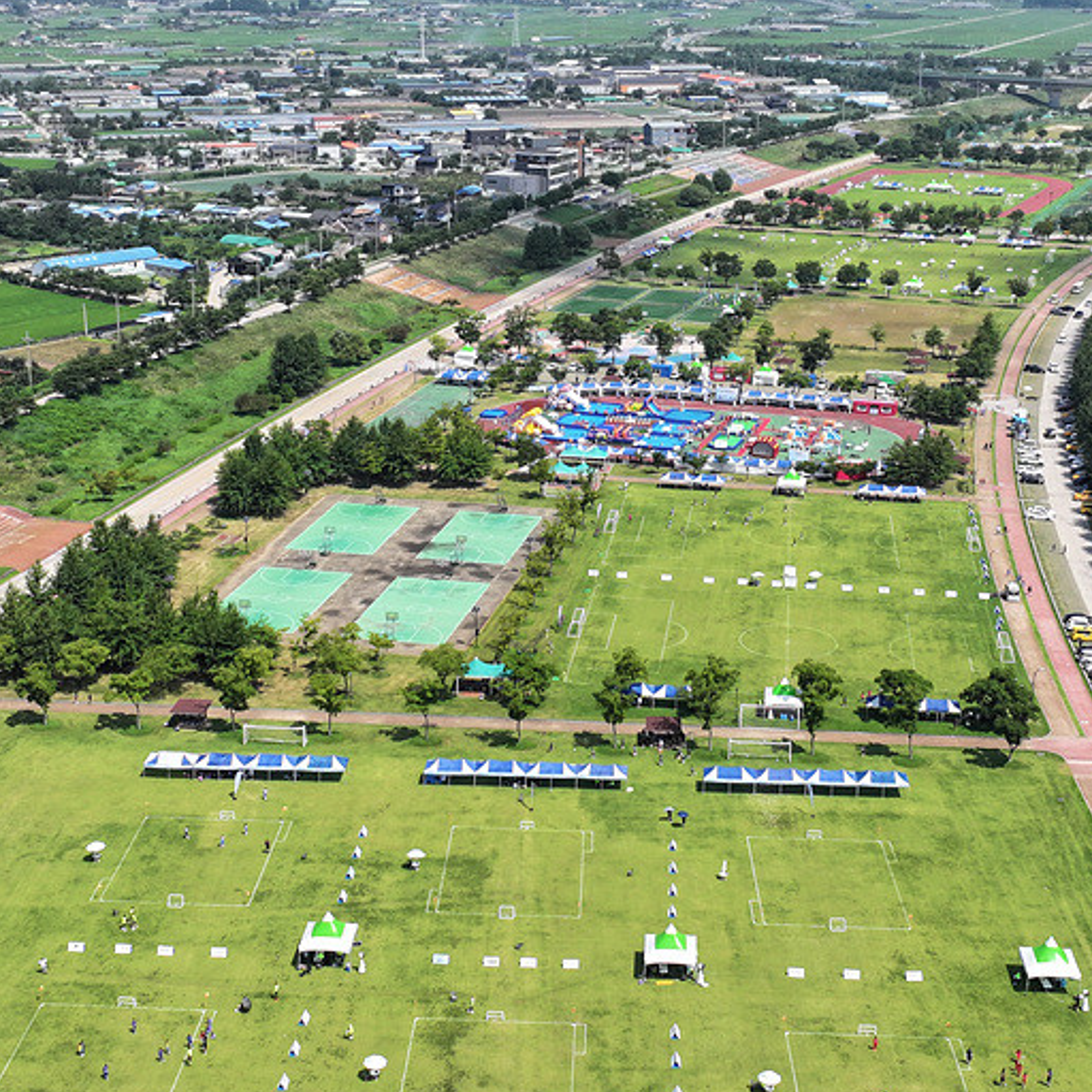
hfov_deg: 32.2
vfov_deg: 32.1
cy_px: 436
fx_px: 1892
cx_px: 578
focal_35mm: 53
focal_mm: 12.29
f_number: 2.8
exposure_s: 1/1600
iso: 100
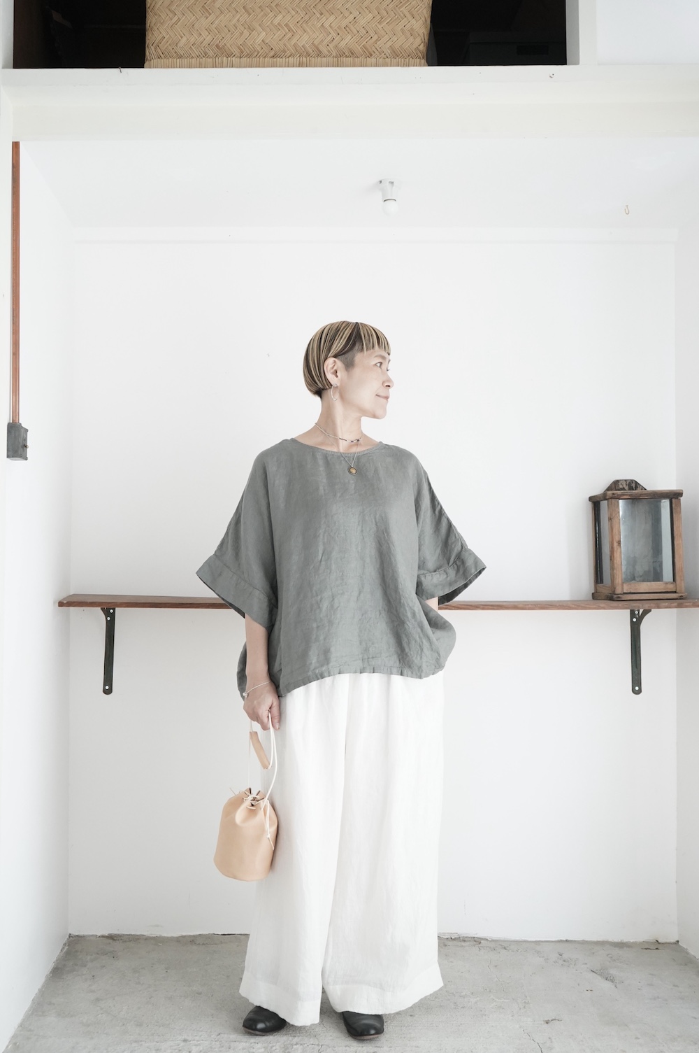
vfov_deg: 58.8
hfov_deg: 41.0
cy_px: 526
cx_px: 350
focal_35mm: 32
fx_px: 934
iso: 4000
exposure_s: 1/50
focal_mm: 32
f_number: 5.6
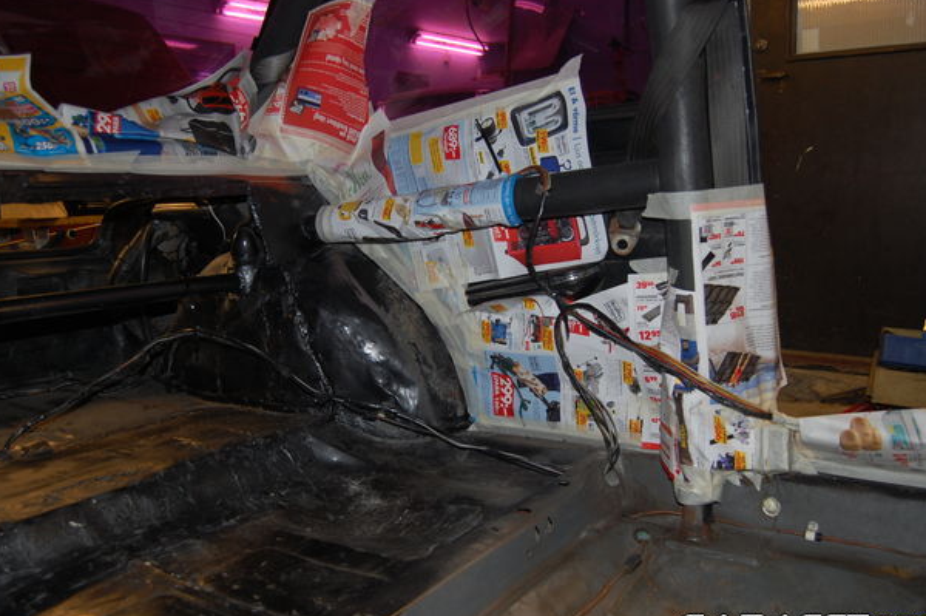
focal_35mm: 32
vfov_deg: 41.0
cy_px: 309
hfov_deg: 58.7
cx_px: 449
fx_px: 822
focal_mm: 20
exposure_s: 1/60
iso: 400
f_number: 3.8
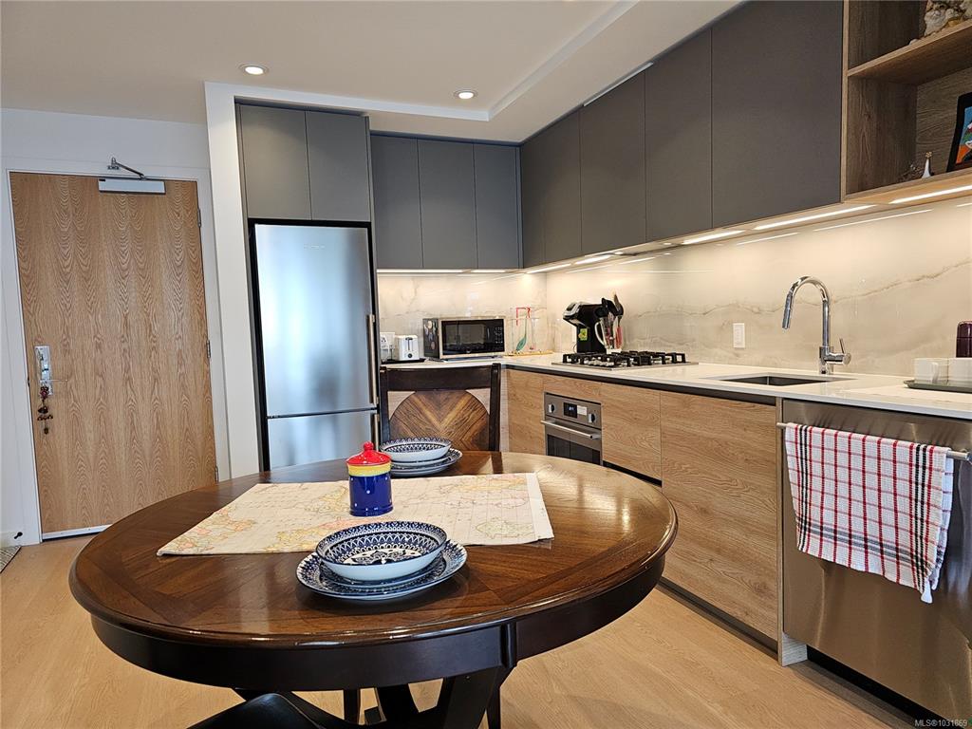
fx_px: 646
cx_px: 486
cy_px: 364
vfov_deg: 58.9
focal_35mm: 23
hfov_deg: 73.9
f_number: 1.7
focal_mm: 6.3
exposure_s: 1/60
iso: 80
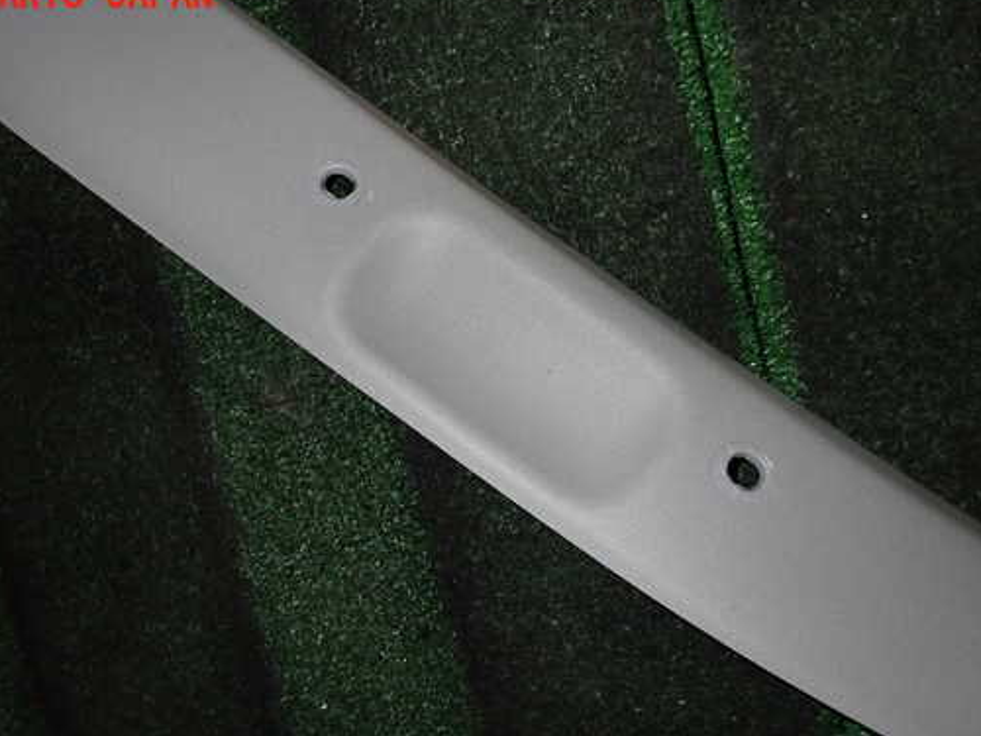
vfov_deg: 46.7
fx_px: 850
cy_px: 412
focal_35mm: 30
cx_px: 445
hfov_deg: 59.9
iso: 400
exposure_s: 1/100
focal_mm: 4.5
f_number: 8
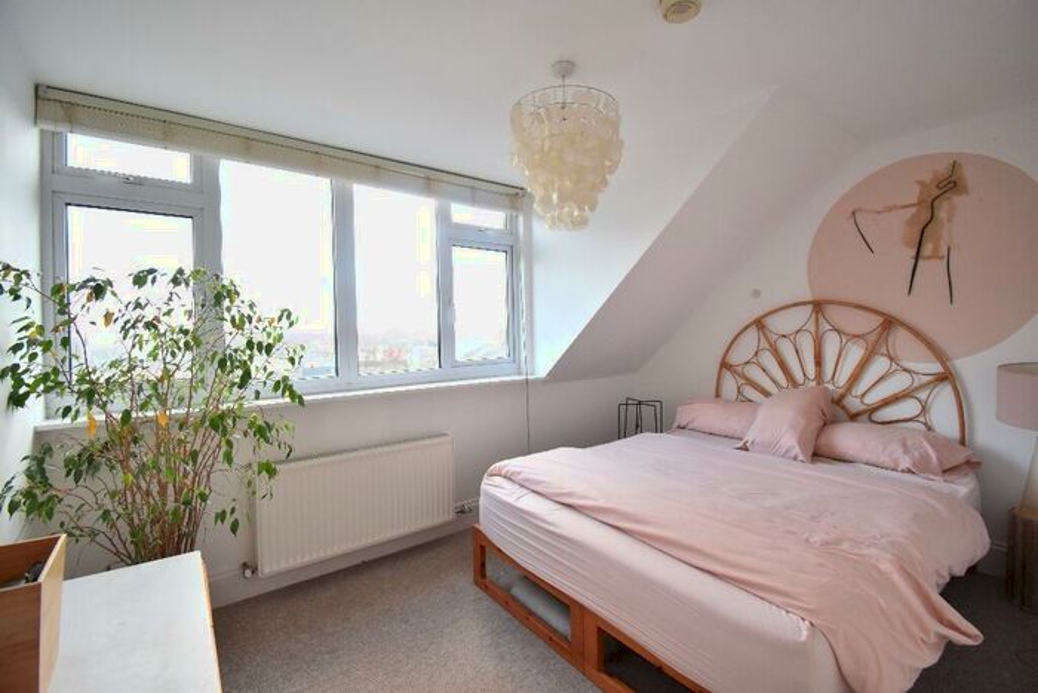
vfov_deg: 77.4
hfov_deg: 100.4
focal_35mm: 15
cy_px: 346
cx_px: 519
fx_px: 433
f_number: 5
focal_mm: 10
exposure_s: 1/100
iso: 800
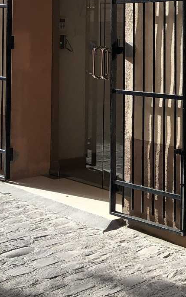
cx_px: 328
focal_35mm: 83
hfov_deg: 14.1
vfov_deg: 24.3
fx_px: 674
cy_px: 35
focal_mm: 3.99
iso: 20
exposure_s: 1/395
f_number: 1.8
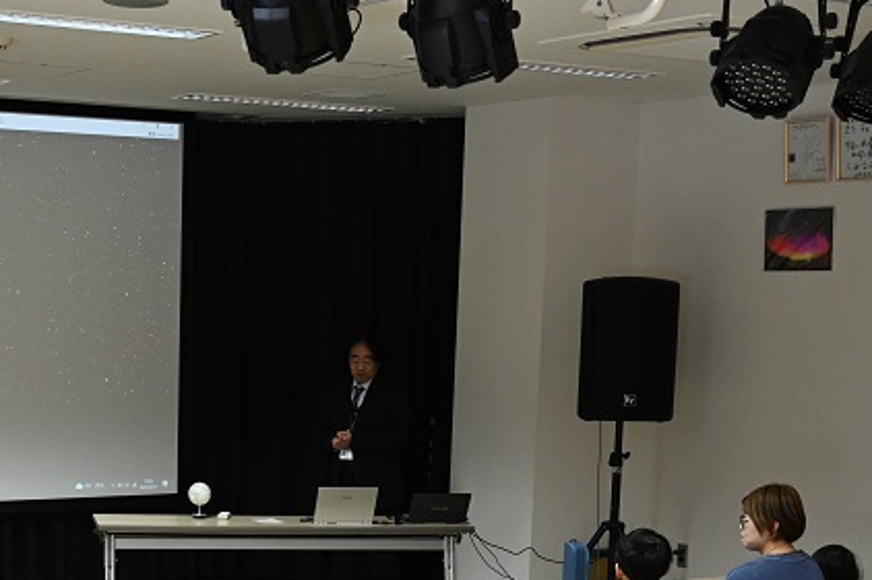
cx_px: 186
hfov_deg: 27.6
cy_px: 543
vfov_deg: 18.5
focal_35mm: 72
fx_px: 1743
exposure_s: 1/250
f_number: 4
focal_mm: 38
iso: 3200
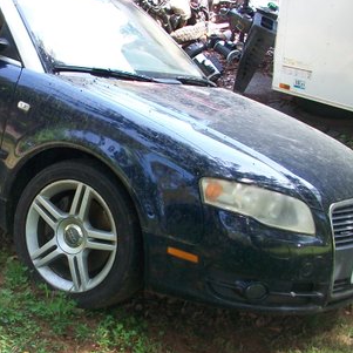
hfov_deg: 26.5
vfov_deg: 27.3
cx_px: 49
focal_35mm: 63
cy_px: 173
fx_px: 727
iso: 80
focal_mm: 5.7
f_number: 2.8
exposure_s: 1/100
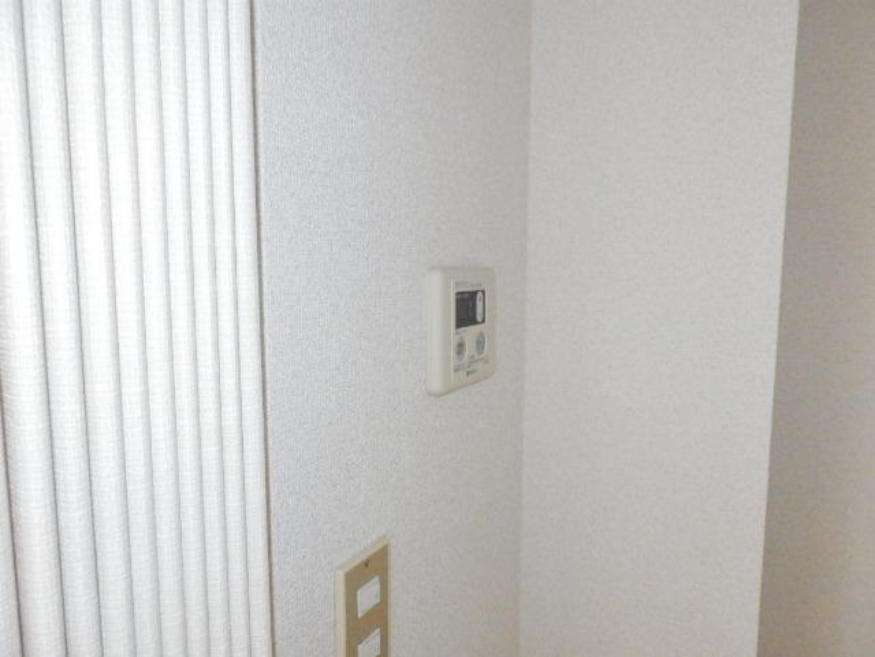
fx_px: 607
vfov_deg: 56.8
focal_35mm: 24
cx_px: 438
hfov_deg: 71.6
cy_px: 328
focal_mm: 4.2
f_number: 7.9
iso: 3200
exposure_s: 1/30
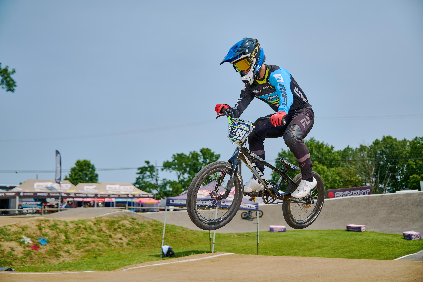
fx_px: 470
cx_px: 212
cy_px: 141
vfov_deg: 33.4
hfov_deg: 48.5
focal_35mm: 40
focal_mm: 40
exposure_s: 1/3200
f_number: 2.8
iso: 125
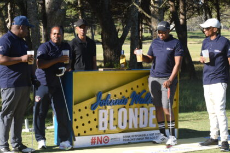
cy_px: 76
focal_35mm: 117
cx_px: 115
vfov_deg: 11.7
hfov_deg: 17.5
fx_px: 747
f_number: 8
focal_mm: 78
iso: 100
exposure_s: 1/125
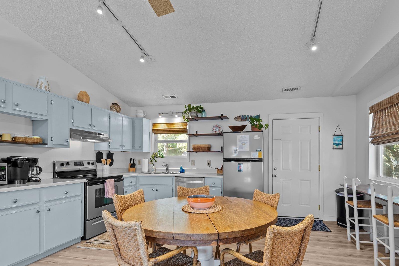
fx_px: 199
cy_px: 161
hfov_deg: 89.6
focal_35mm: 18
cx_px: 224
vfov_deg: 66.7
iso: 100
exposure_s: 1/1.25
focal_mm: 14
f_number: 8
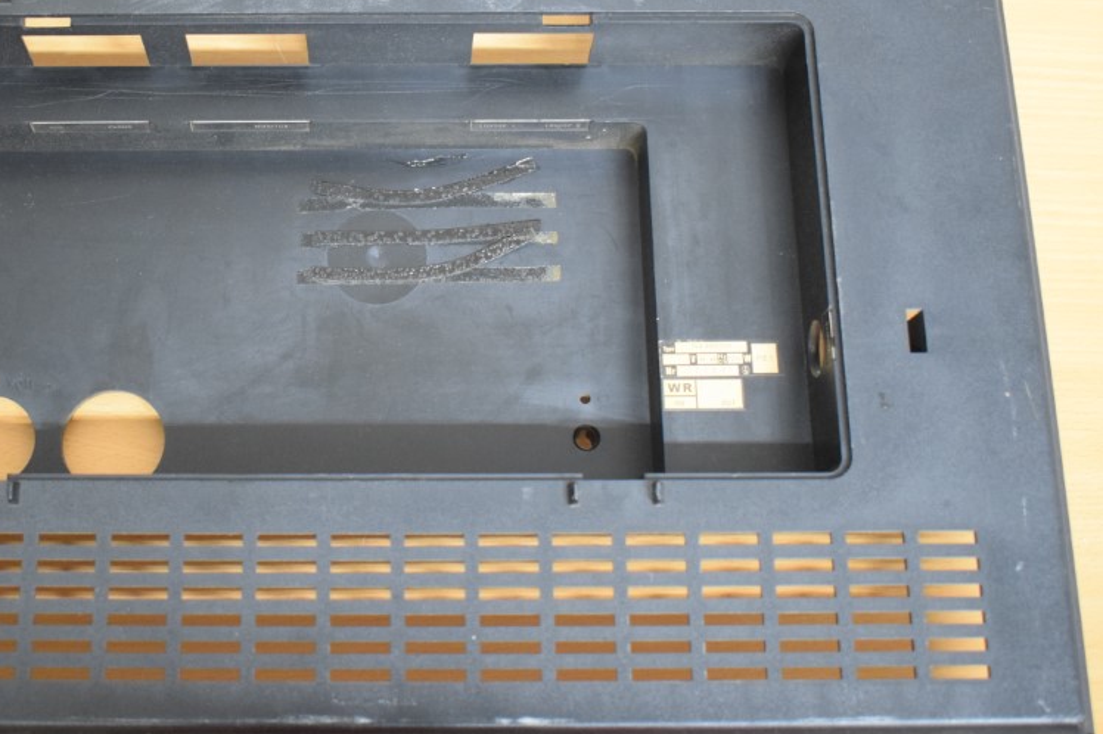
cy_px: 267
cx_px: 372
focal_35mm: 52
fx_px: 1592
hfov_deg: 37.8
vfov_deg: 25.9
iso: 3200
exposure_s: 1/50
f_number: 4
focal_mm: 24
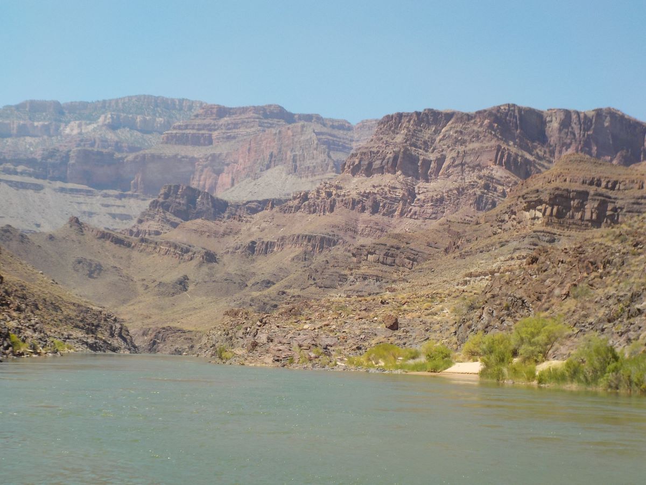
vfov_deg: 25.2
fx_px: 1082
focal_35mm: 58
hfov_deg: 33.2
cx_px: 323
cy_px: 242
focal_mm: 7.9
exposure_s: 1/640
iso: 125
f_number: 4.7
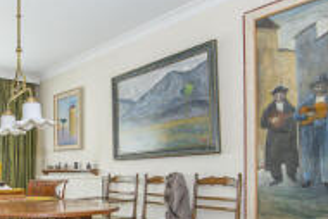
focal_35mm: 35
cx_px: 50
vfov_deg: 36.8
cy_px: 170
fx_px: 319
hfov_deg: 50.0
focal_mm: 14
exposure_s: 1/1.67
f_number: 5.6
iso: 500
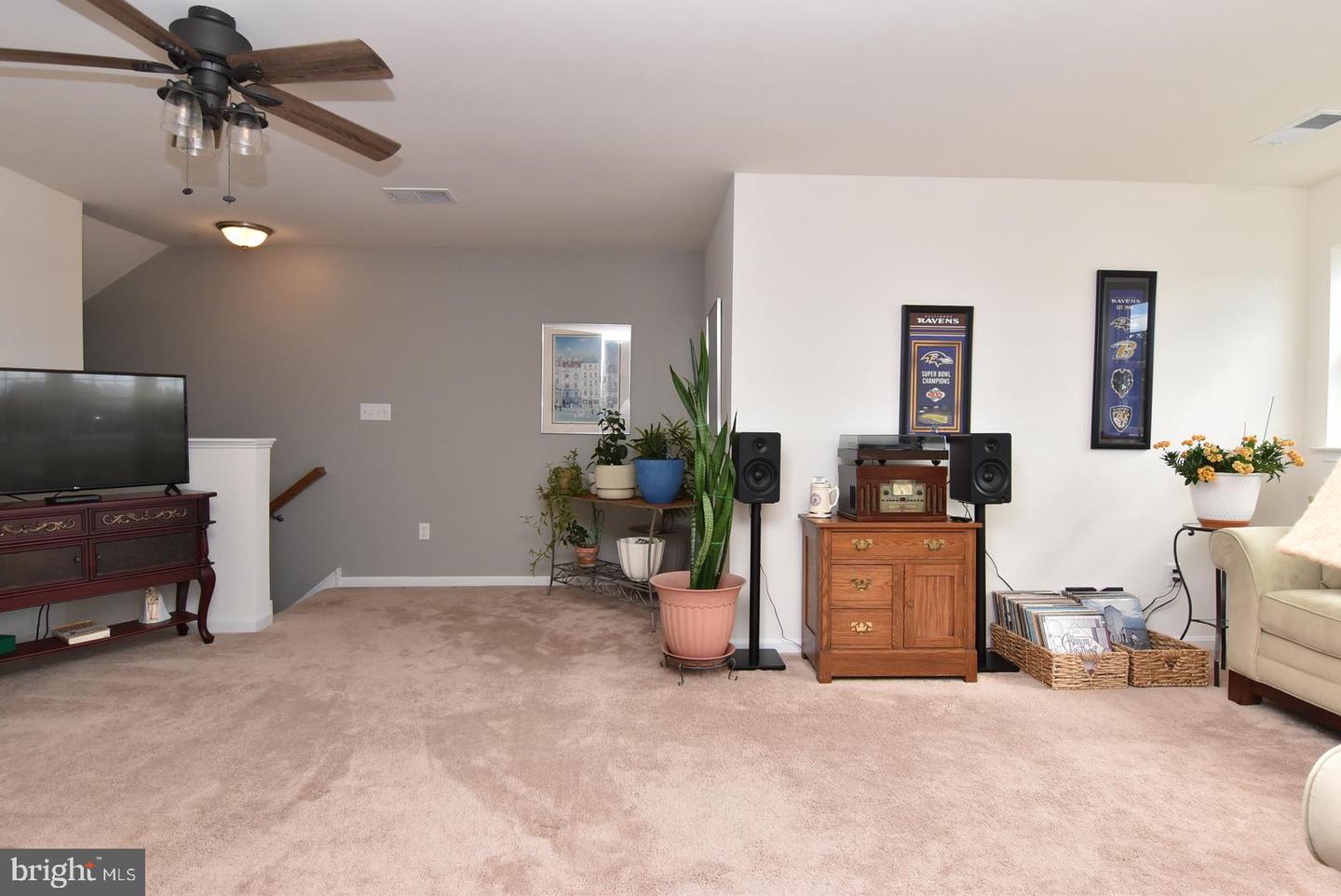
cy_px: 448
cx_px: 670
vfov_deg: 67.5
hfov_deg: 90.0
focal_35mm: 18
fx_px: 671
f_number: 10
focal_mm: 12
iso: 800
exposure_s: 1/200
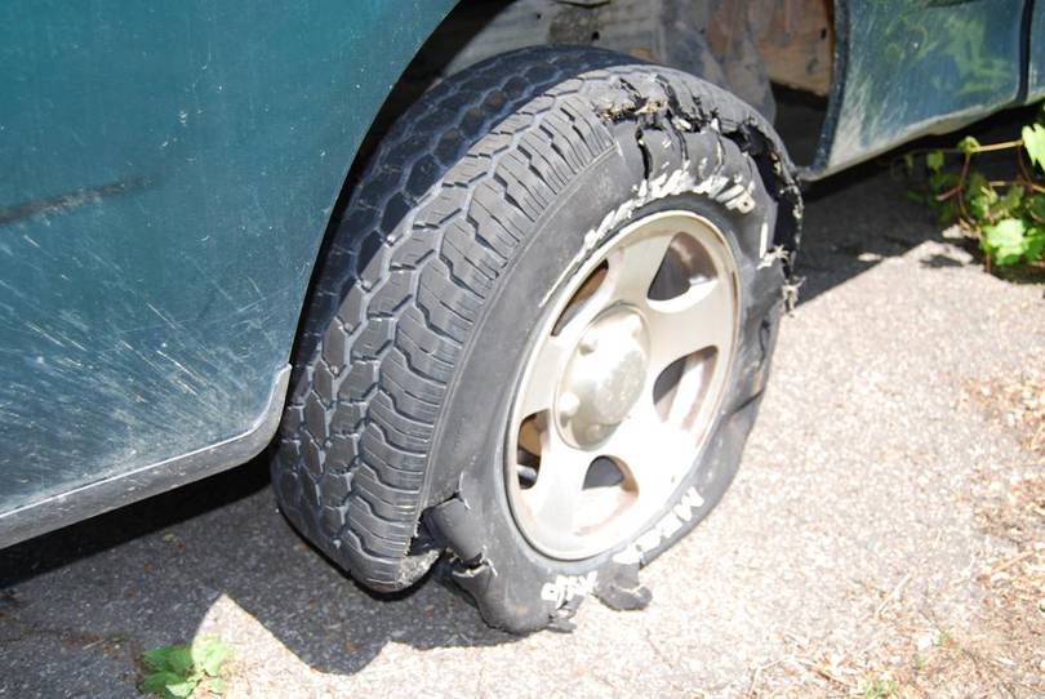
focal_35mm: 36
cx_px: 522
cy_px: 350
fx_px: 1046
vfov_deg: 37.0
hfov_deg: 53.1
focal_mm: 24
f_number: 4.5
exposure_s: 1/200
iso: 100
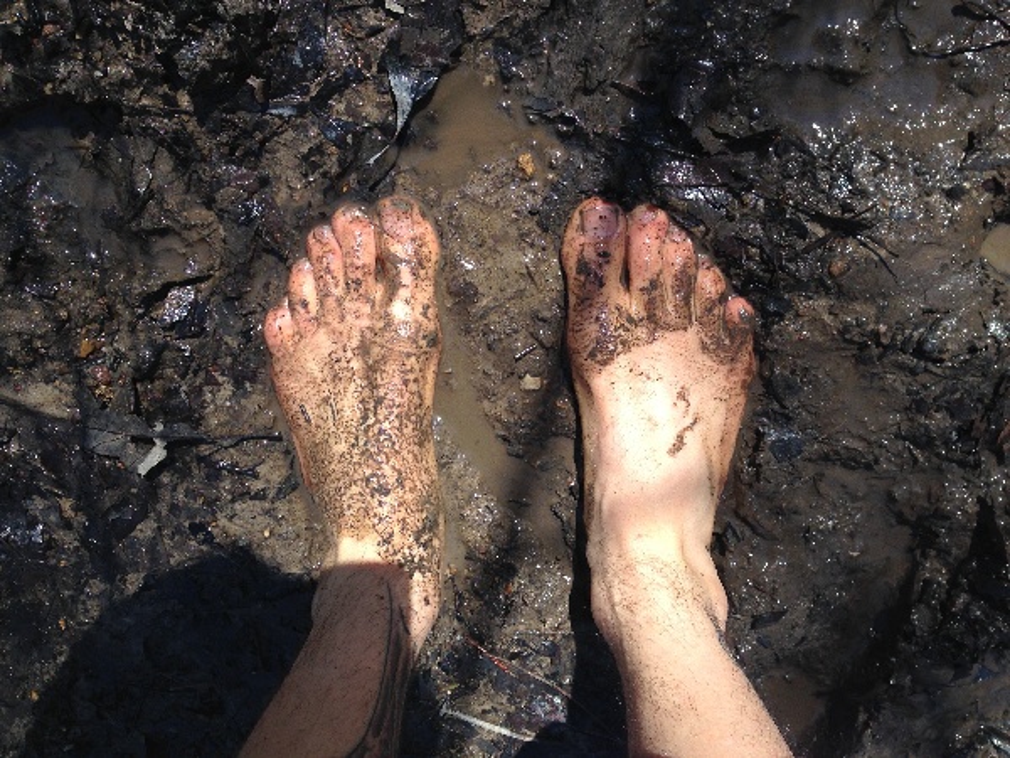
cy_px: 379
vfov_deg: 42.9
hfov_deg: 55.4
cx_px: 505
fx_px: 963
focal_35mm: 33
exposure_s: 1/638
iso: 50
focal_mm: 4.12
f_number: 2.4
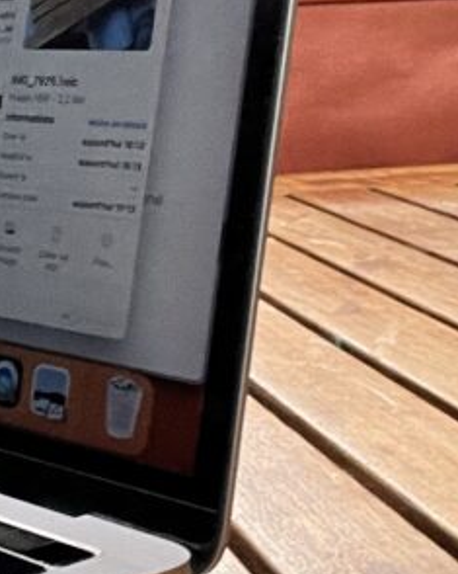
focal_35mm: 102
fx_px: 1729
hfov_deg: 14.0
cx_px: -257
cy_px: 25
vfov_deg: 18.4
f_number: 2.2
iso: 100
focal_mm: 2.71
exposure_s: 1/61
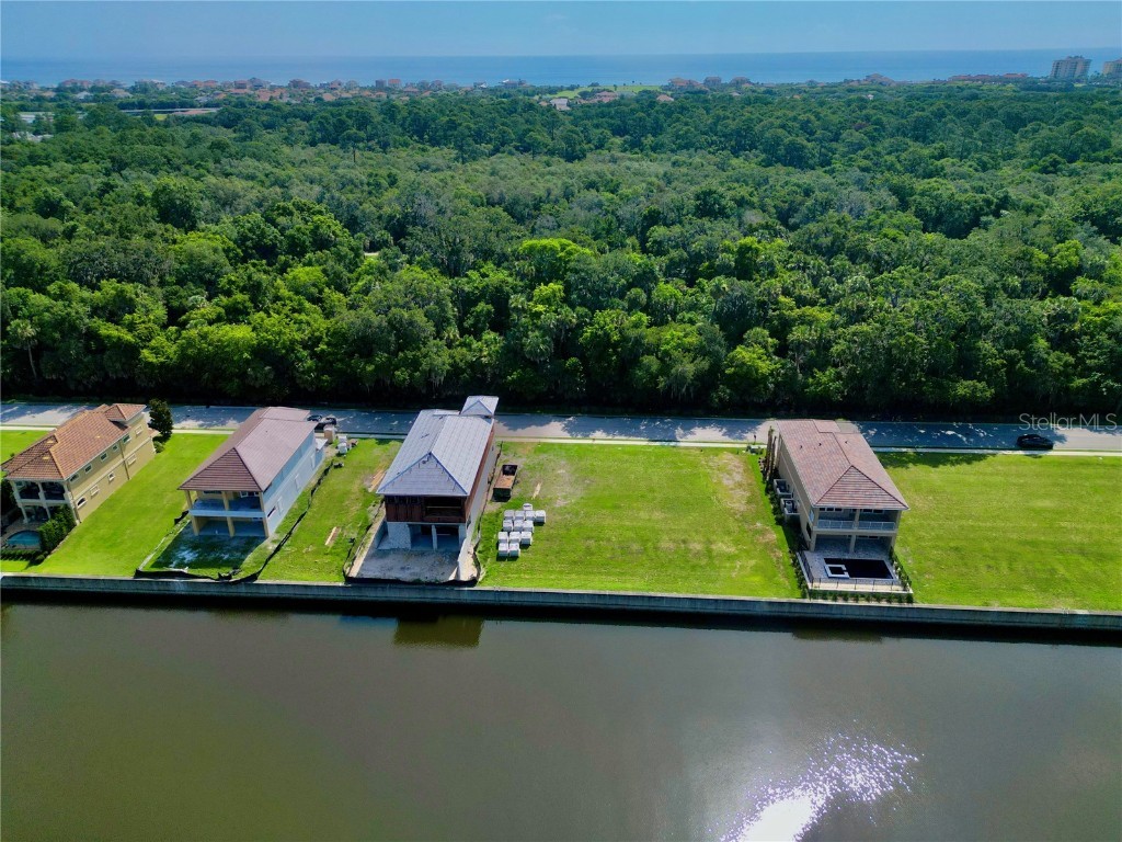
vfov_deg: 56.8
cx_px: 561
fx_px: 778
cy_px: 421
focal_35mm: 24
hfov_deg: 71.6
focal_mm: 6.72
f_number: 1.7
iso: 100
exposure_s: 1/6000
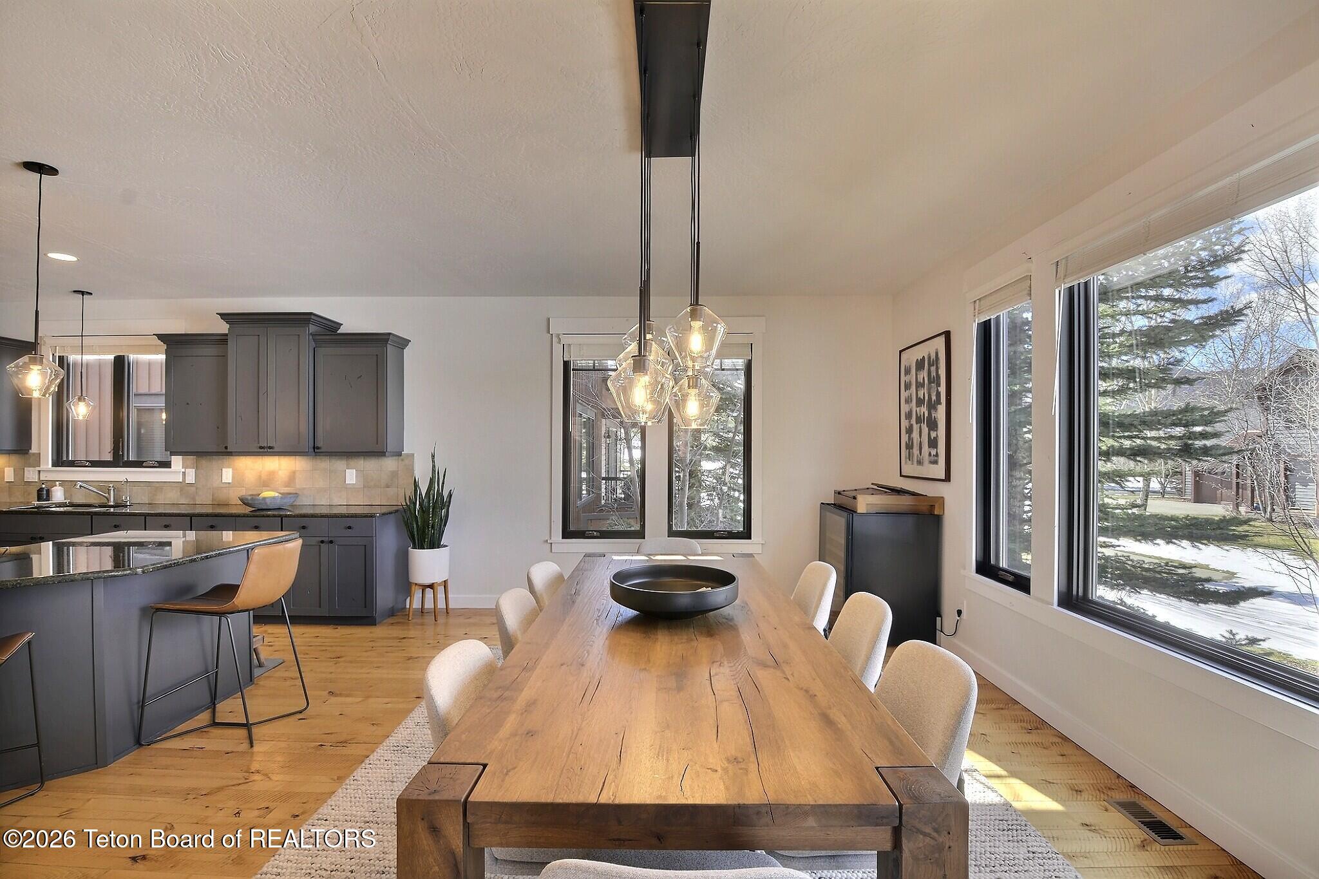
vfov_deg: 77.3
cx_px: 660
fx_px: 549
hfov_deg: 100.4
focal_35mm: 15
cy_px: 440
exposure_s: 1/2
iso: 400
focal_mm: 10
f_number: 9
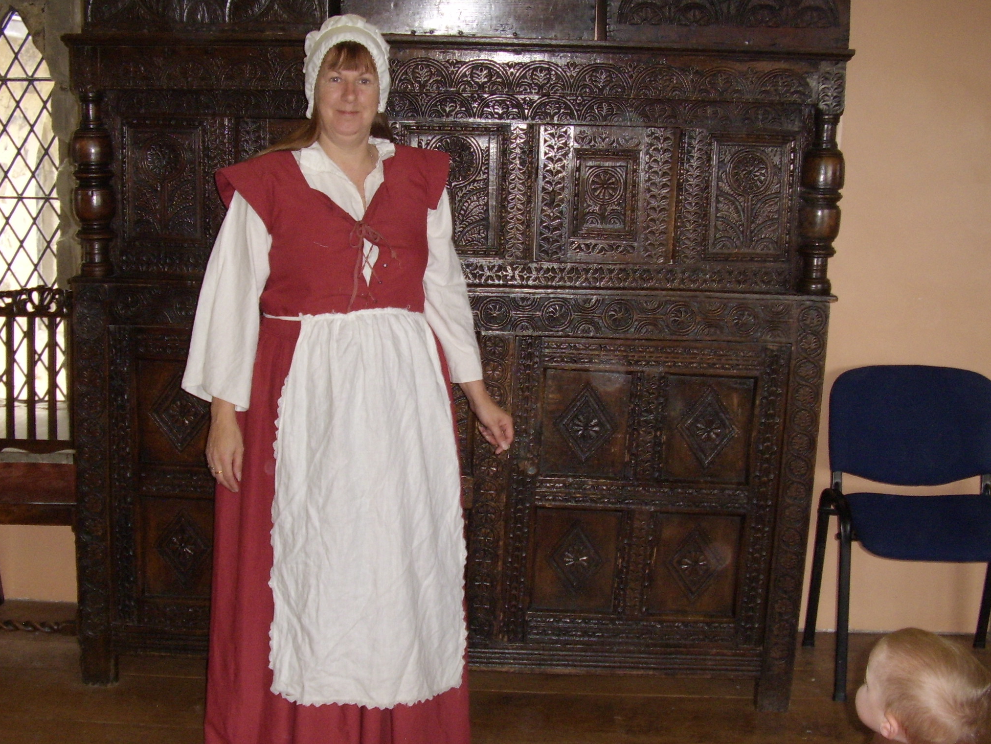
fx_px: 1059
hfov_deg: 50.0
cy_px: 378
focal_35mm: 37
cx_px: 440
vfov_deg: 38.7
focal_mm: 6.3
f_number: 3
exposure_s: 1/60
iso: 200
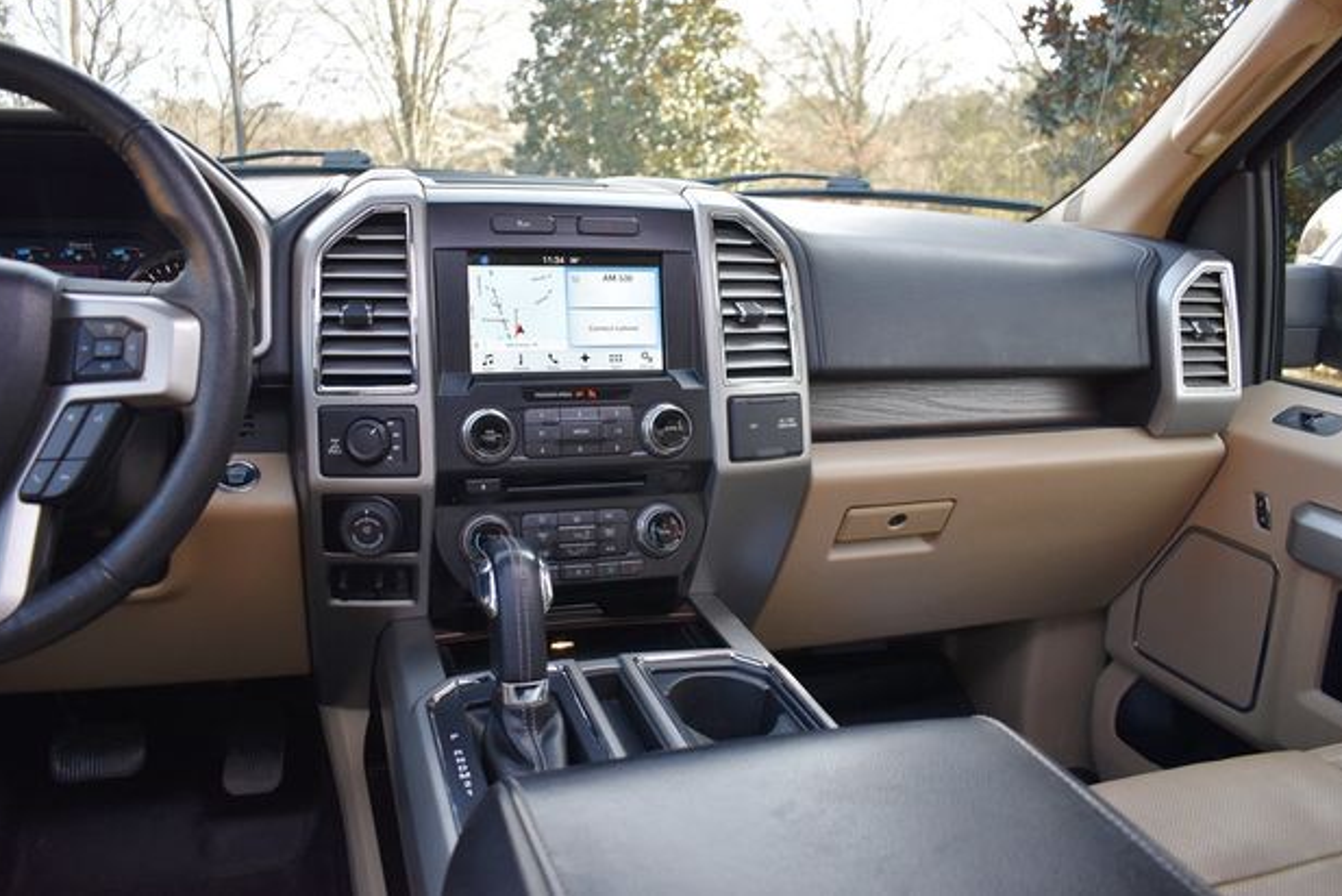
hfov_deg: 65.4
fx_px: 1044
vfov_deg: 46.4
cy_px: 434
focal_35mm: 28
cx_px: 661
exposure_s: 1/250
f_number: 3.5
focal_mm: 18
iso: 400
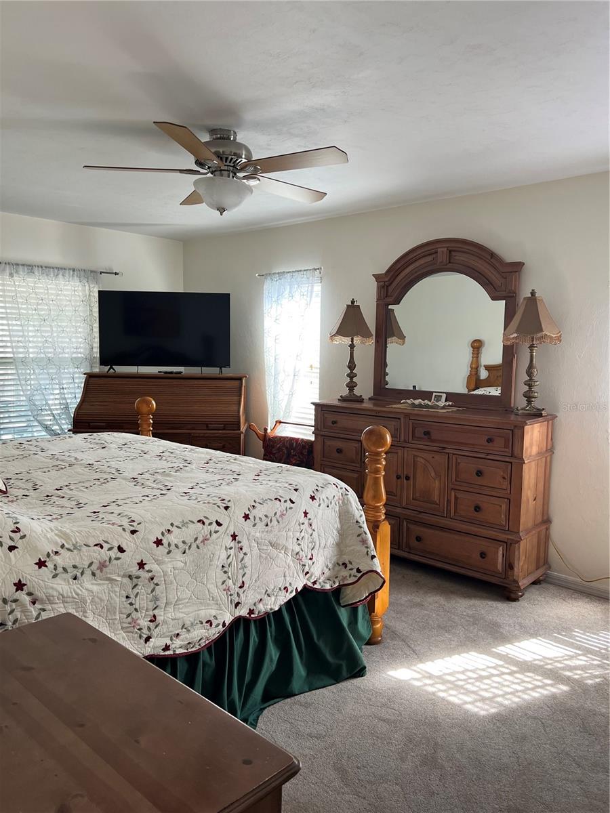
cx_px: 305
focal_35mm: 26
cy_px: 406
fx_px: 611
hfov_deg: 53.1
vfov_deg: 67.3
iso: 100
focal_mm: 5.7
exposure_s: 1/121
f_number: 1.5
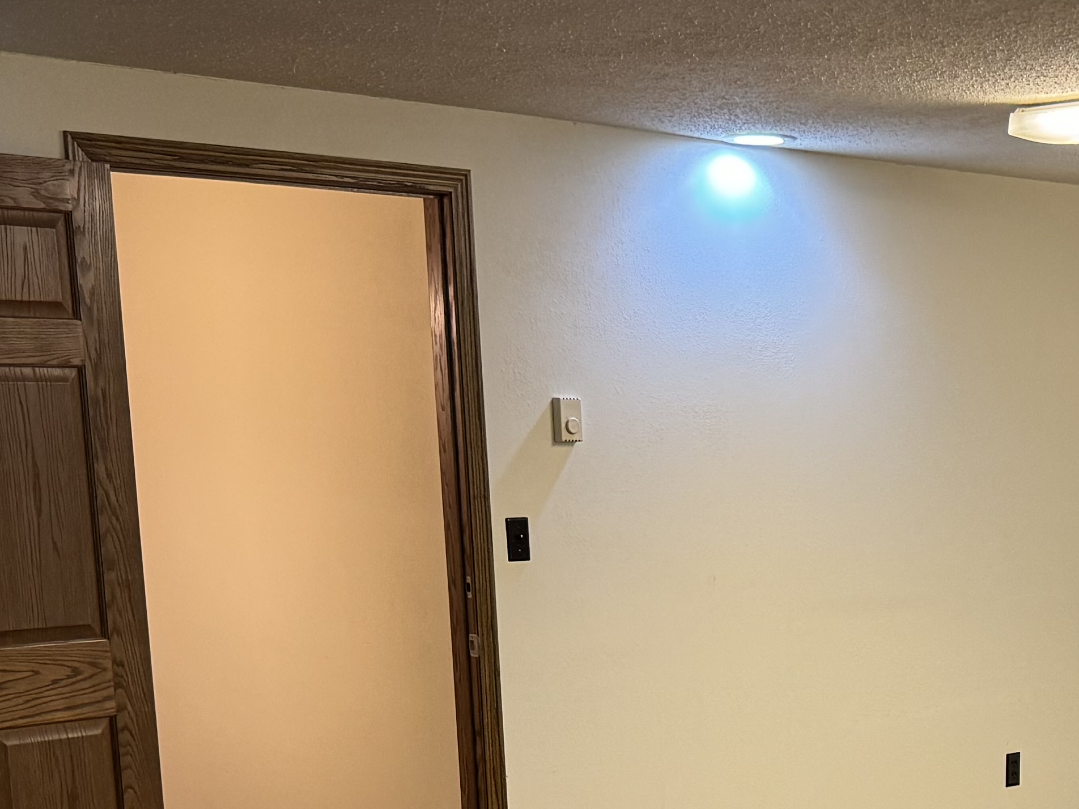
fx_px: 2244
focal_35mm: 72
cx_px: 1042
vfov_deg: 19.4
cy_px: 926
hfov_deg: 25.8
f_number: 1.78
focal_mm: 6.76
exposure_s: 1/60
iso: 250
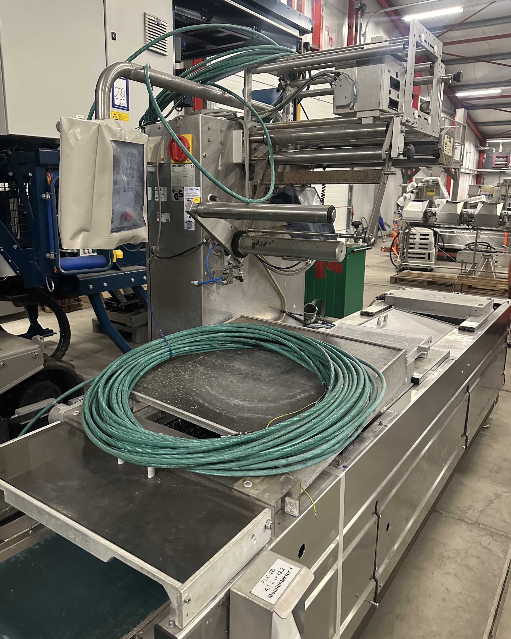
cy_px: 300
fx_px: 492
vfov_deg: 66.0
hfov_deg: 54.9
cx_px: 246
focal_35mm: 26
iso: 800
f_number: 1.78
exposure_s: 1/50
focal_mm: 6.86
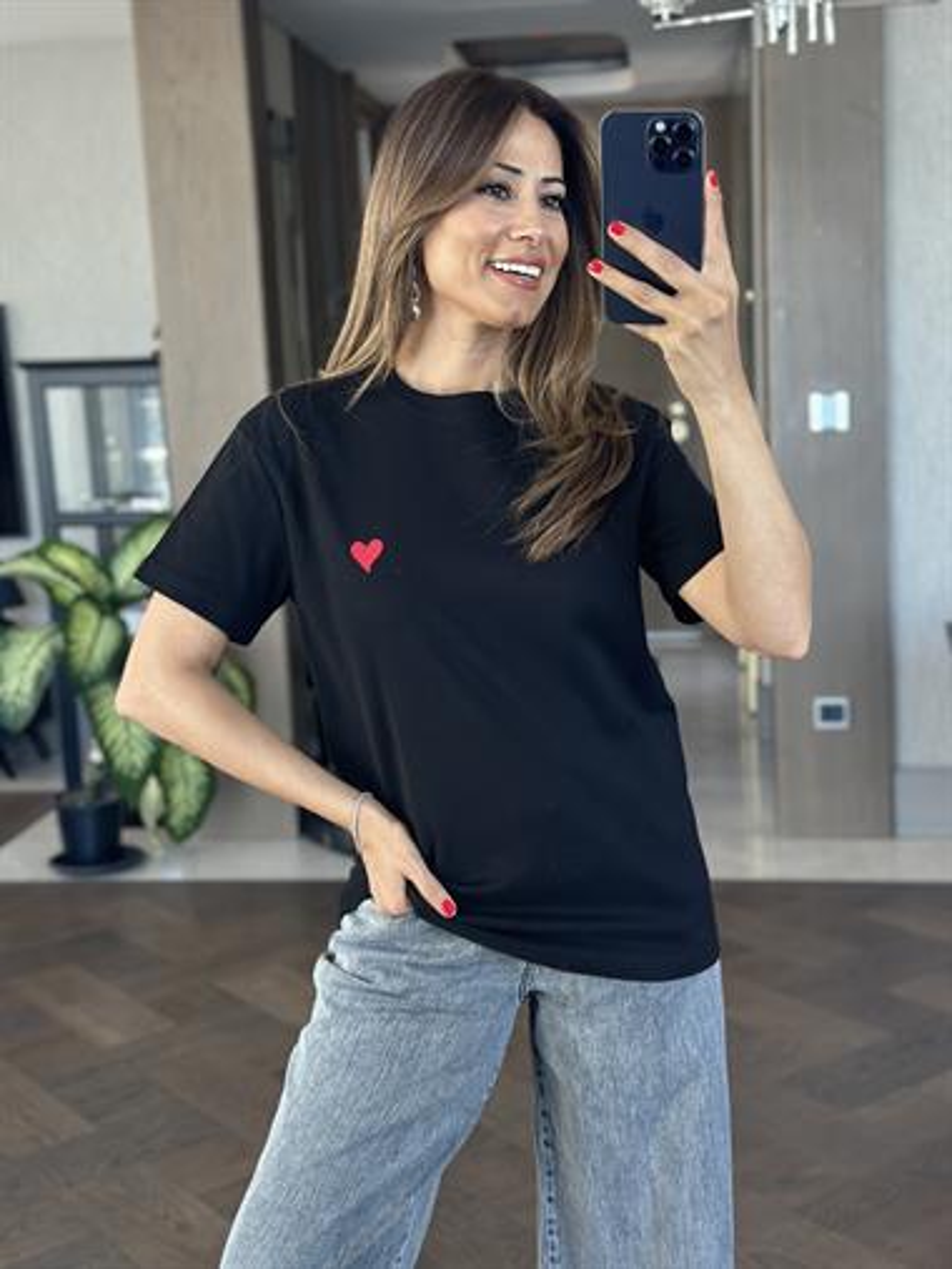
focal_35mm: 48
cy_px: 634
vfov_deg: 39.6
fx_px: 1759
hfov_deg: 30.3
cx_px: 476
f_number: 1.78
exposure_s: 1/91
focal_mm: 6.86
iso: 125
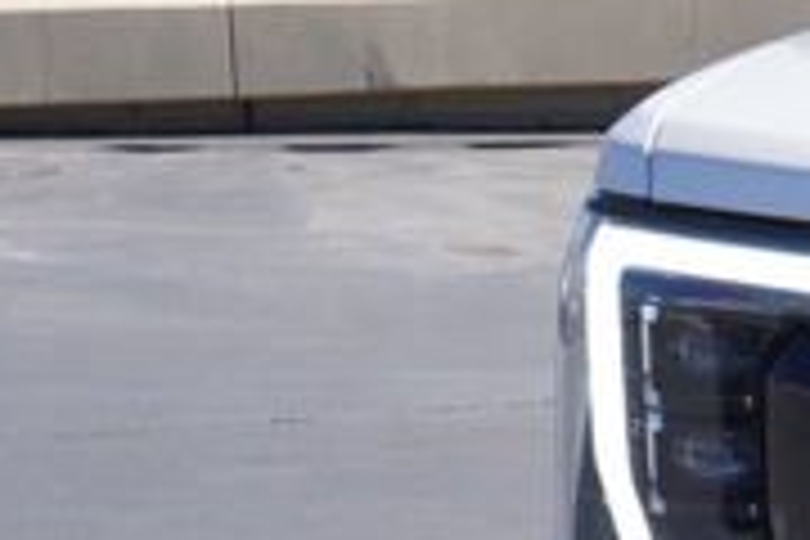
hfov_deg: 9.4
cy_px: 675
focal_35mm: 196
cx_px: 1962
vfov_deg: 7.0
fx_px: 4406
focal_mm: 23
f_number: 8
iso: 100
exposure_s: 1/200
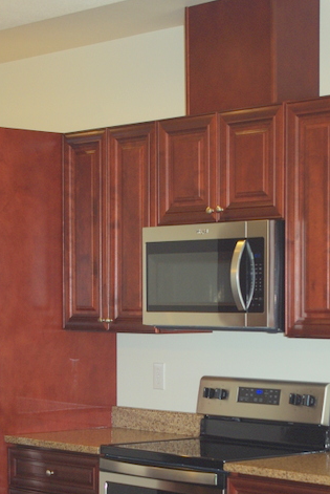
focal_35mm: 102
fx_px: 1399
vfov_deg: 19.8
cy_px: 375
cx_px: 194
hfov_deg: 13.4
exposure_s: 1/60
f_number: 4.5
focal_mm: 40
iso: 200
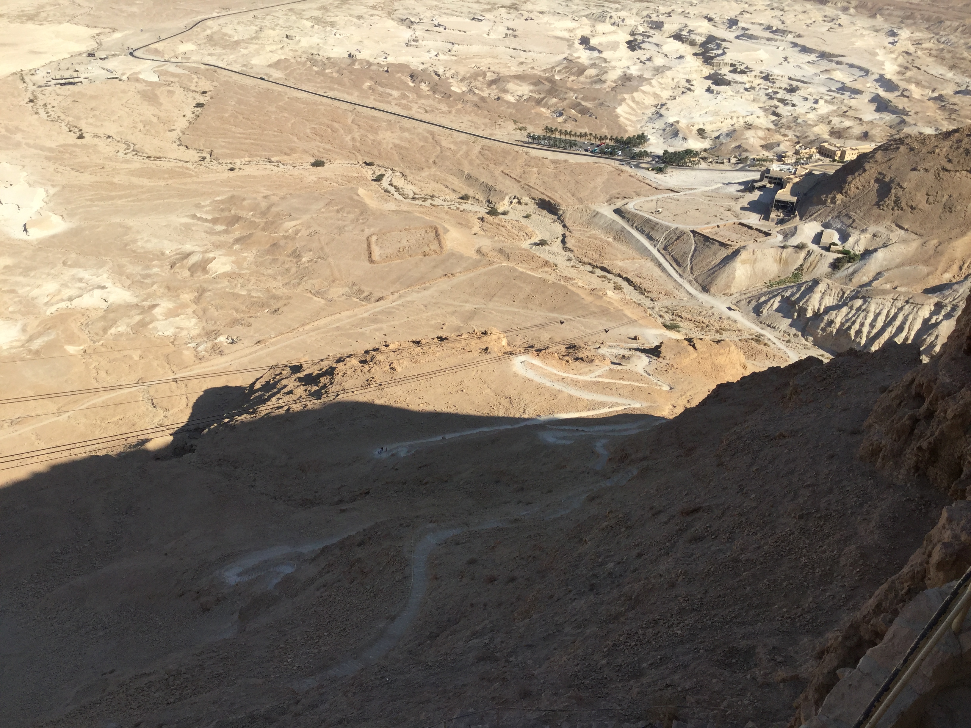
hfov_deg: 58.4
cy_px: 364
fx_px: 870
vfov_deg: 45.4
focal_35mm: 31
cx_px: 486
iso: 25
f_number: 2.4
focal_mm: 3.3
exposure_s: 1/1597
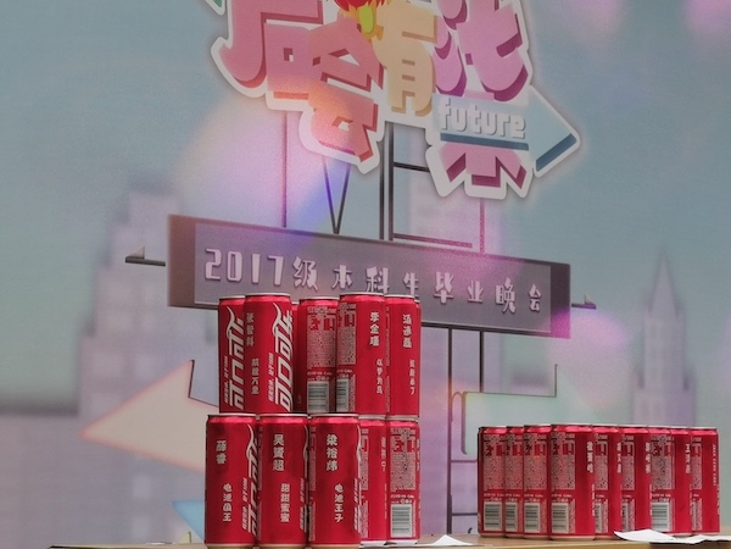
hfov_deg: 17.0
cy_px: 274
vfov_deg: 12.8
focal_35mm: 116
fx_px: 2450
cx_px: 366
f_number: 1.6
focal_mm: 5.56
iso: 50
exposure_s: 1/266
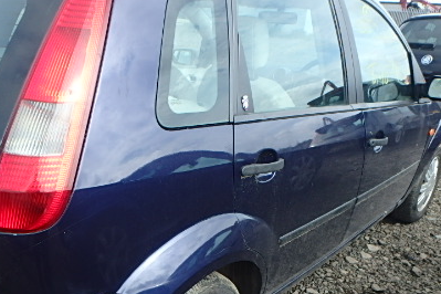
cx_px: 144
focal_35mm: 35
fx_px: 429
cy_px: 211
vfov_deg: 37.2
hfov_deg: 53.3
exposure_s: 1/320
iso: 125
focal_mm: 3.7
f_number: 3.5
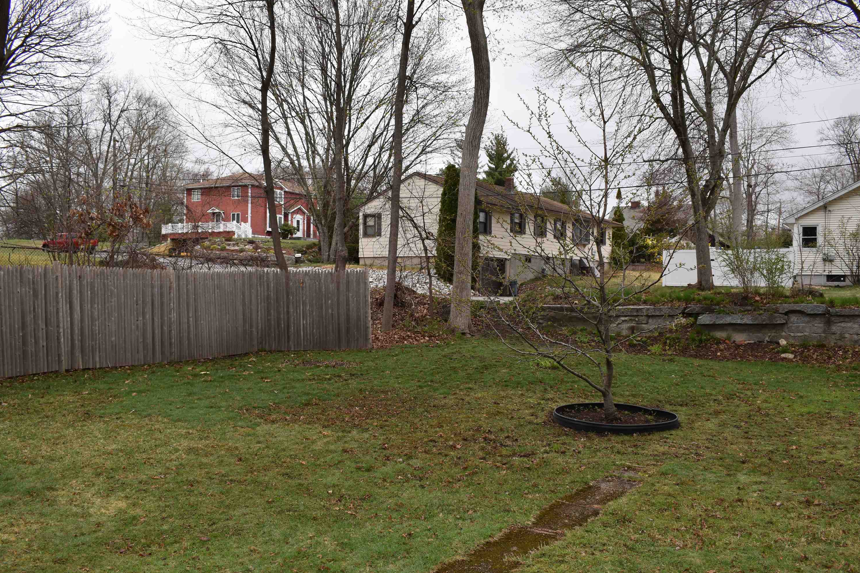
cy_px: 293
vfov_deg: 40.5
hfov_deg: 57.9
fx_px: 777
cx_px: 433
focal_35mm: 33
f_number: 6.3
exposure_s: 1/160
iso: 100
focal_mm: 21
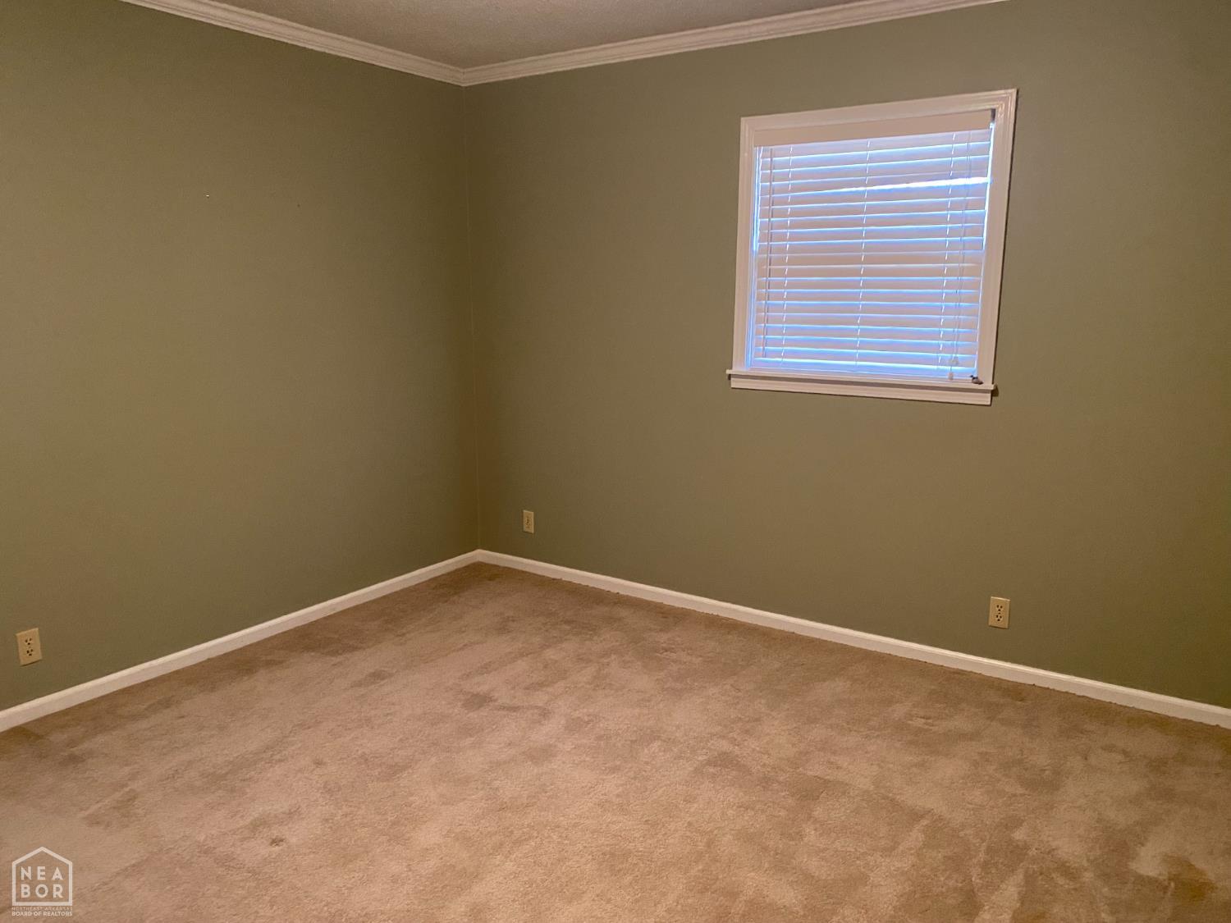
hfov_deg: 67.3
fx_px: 925
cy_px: 462
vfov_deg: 53.1
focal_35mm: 26
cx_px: 616
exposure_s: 1/40
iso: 500
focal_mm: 4.25
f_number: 1.8
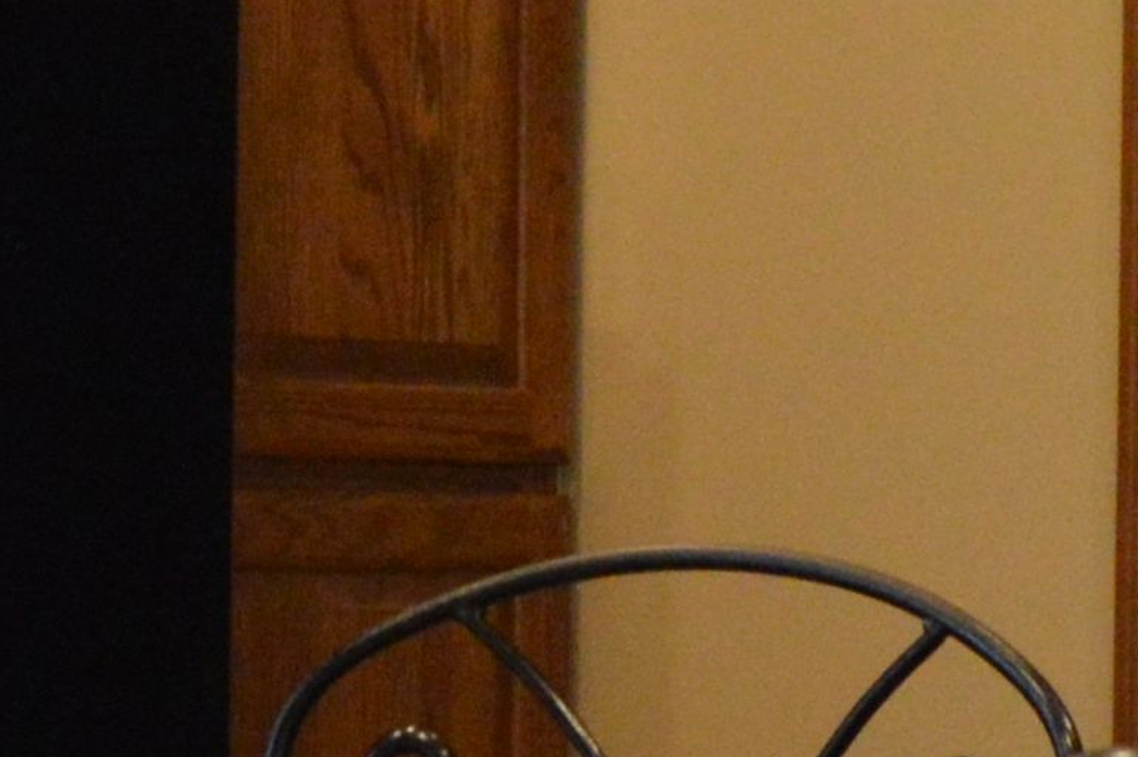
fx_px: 6664
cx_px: 355
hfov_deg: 9.8
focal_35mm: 211
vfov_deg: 6.5
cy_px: 583
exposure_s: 1/160
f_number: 4
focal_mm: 18
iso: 1600
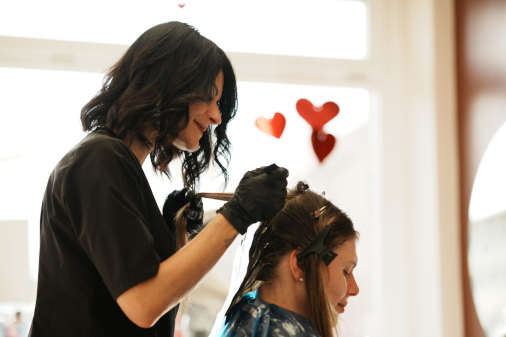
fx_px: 1195
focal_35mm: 85
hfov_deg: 23.9
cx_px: 253
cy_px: 168
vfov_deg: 16.1
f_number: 2
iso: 100
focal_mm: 85
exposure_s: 1/320
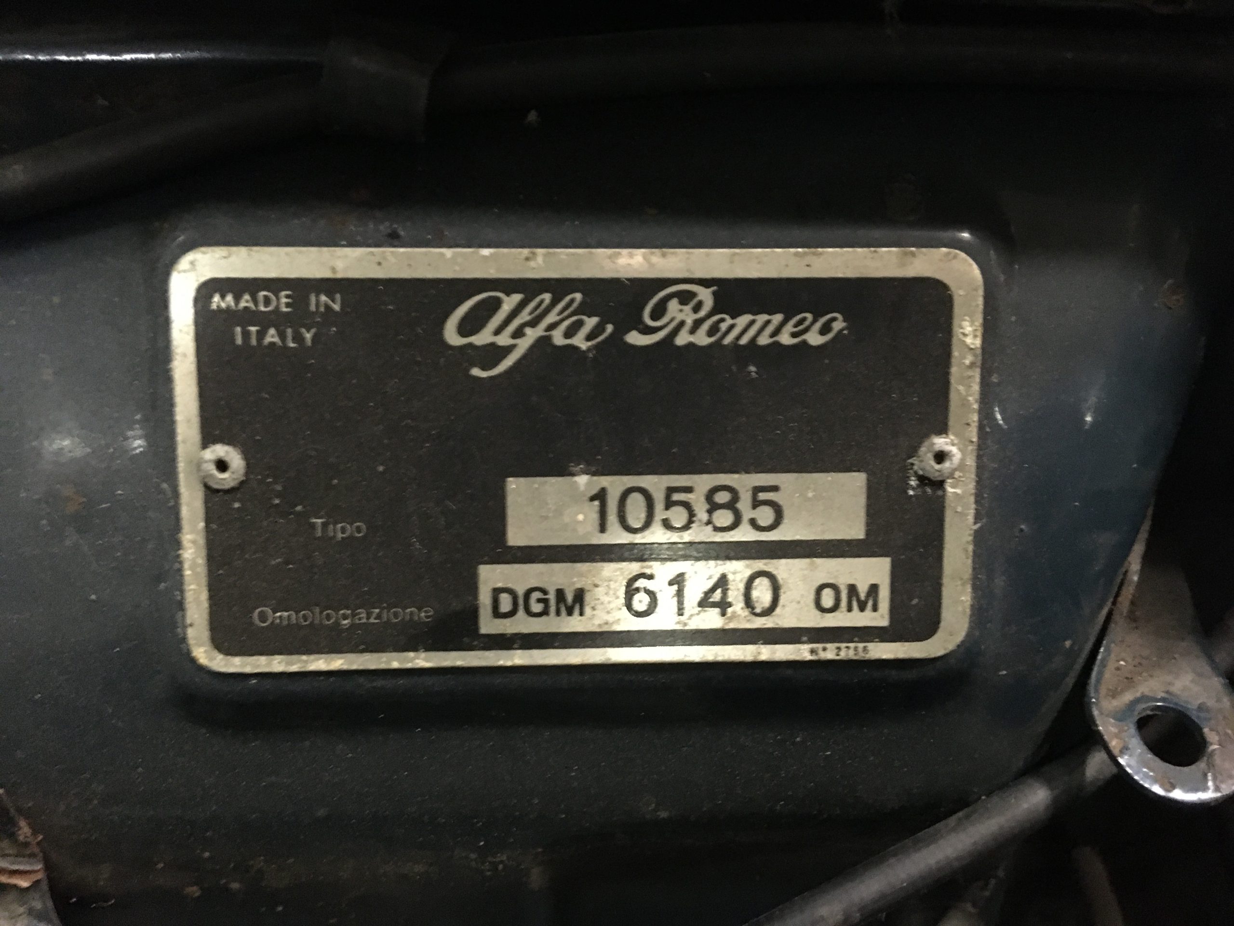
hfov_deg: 61.7
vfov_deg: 48.2
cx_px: 617
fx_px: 1034
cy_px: 463
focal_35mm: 29
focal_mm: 4.15
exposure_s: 1/17
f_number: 2.2
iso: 640
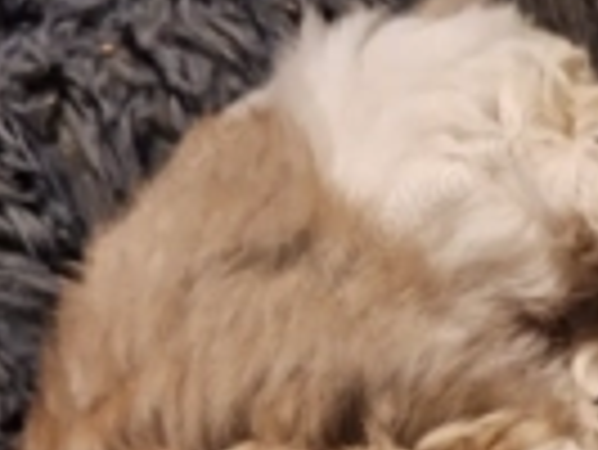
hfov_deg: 26.7
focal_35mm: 69
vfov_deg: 19.4
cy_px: 612
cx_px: 589
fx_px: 1193
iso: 640
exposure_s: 1/20
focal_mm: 5.54
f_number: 1.8
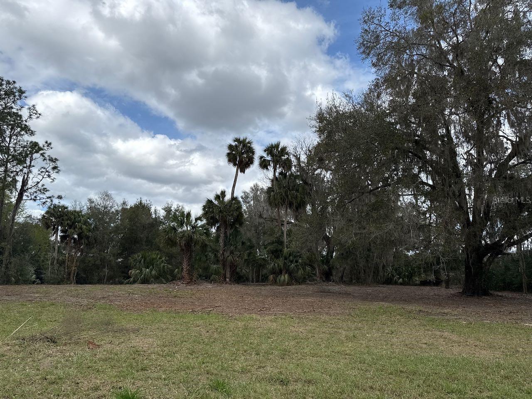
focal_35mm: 24
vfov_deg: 56.8
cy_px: 200
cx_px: 266
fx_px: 369
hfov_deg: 71.6
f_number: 1.78
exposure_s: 1/5714
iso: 80
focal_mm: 6.76
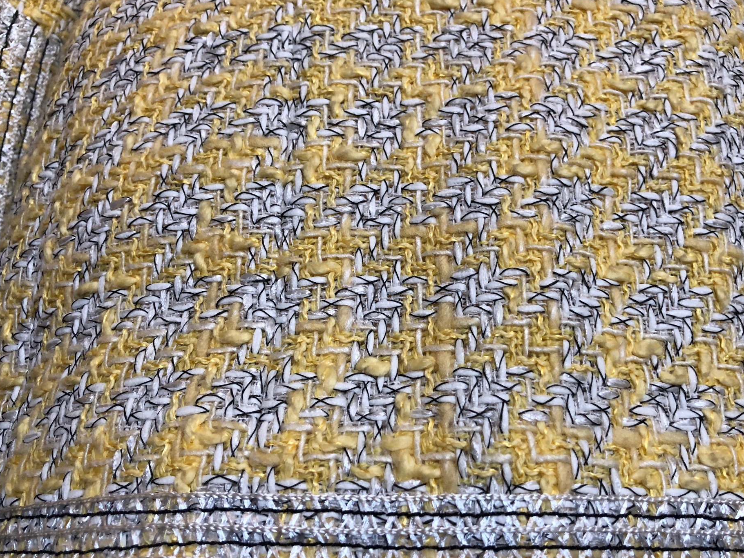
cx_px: 406
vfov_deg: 45.4
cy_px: 305
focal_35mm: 31
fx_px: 666
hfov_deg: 58.3
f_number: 1.8
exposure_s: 1/20
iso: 40
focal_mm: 3.99
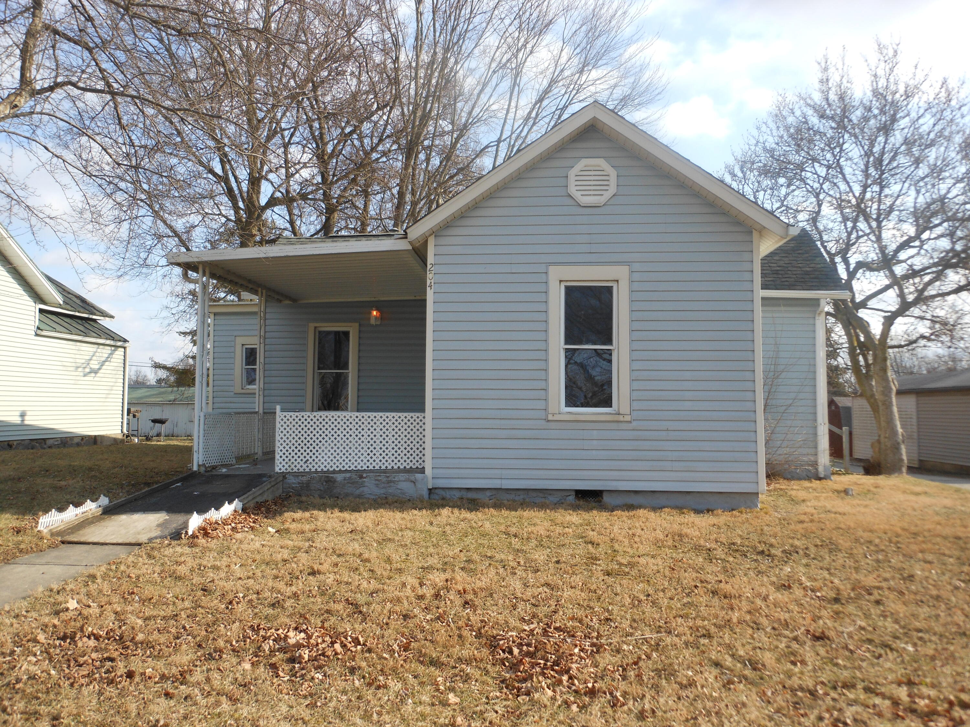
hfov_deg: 63.4
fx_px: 785
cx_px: 485
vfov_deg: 49.7
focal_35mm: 28
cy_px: 364
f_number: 3.7
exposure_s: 1/400
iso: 80
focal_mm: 5
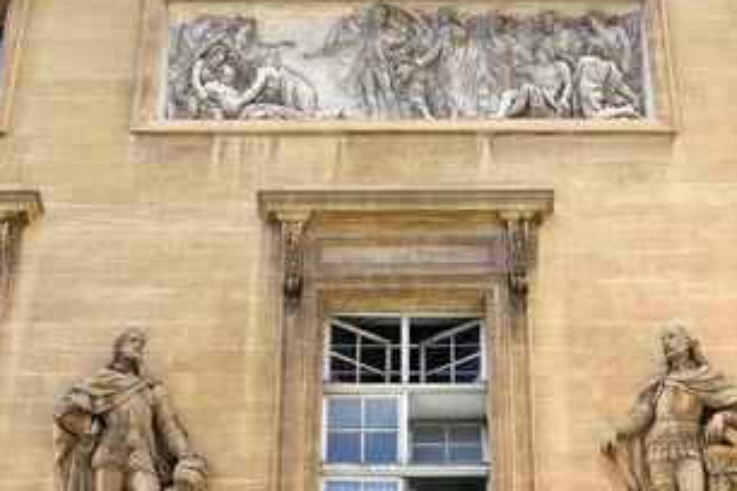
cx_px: 405
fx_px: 1740
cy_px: 308
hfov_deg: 23.9
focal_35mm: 85
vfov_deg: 16.1
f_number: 7.1
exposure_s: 1/250
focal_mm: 62
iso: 200
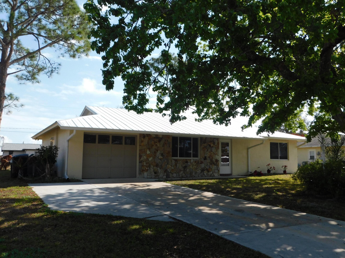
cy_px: 129
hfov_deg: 60.0
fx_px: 299
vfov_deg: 46.8
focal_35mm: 30
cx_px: 172
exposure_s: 1/1250
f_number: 3.2
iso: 125
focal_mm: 5.3
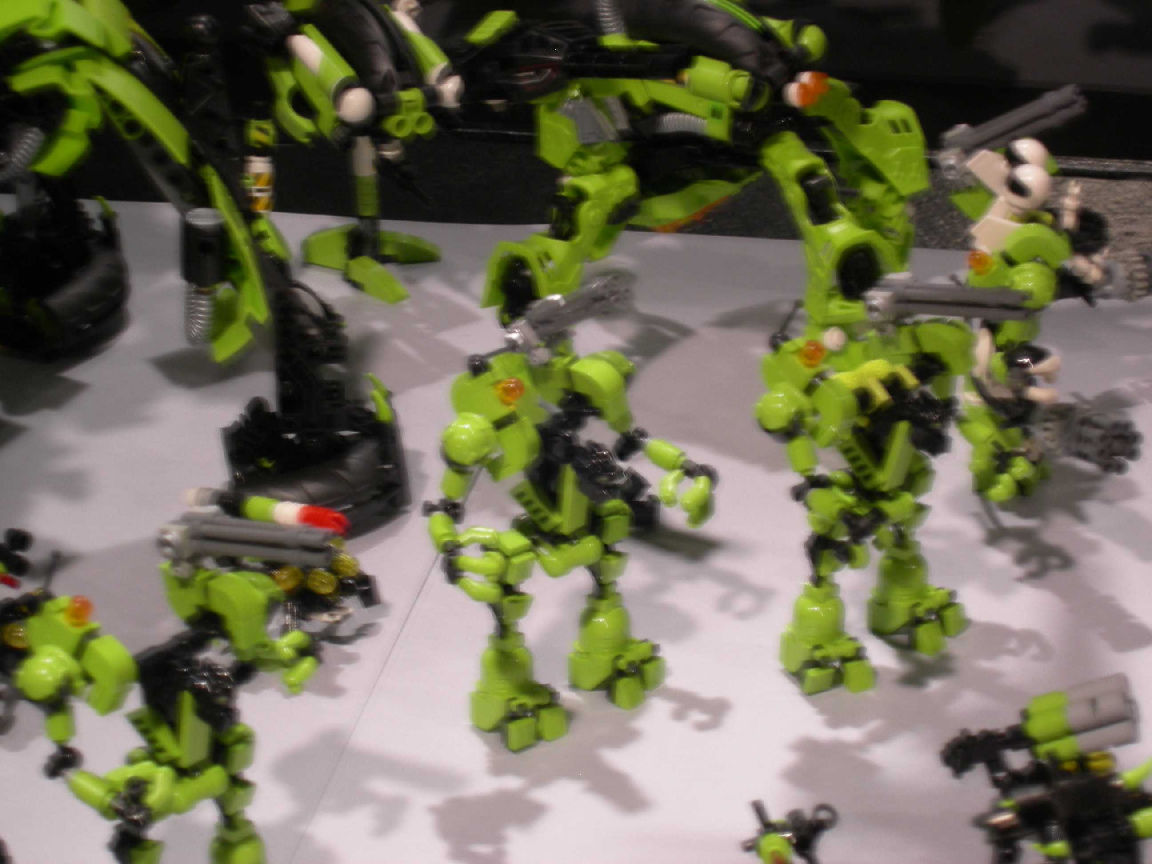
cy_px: 432
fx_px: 4193
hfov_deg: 15.6
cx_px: 576
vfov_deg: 11.8
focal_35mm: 126
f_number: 5.2
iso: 72
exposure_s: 1/3.9
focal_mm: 26.3
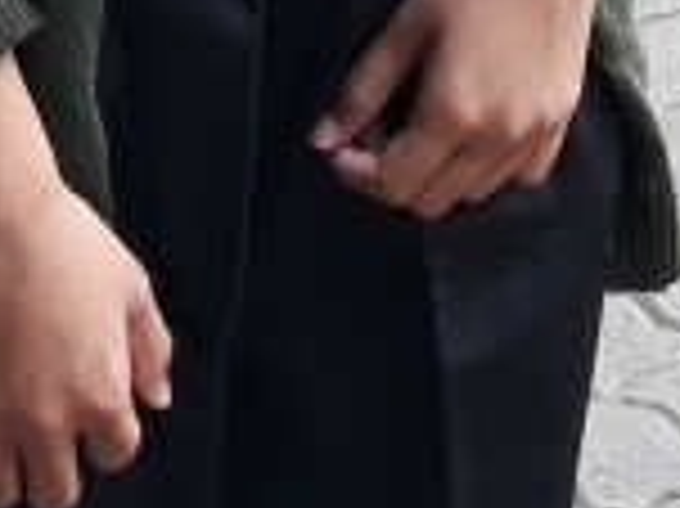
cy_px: -1160
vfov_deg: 7.0
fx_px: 3631
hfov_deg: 10.7
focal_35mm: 185
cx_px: 261
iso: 64
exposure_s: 1/100
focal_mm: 3.71
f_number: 1.7
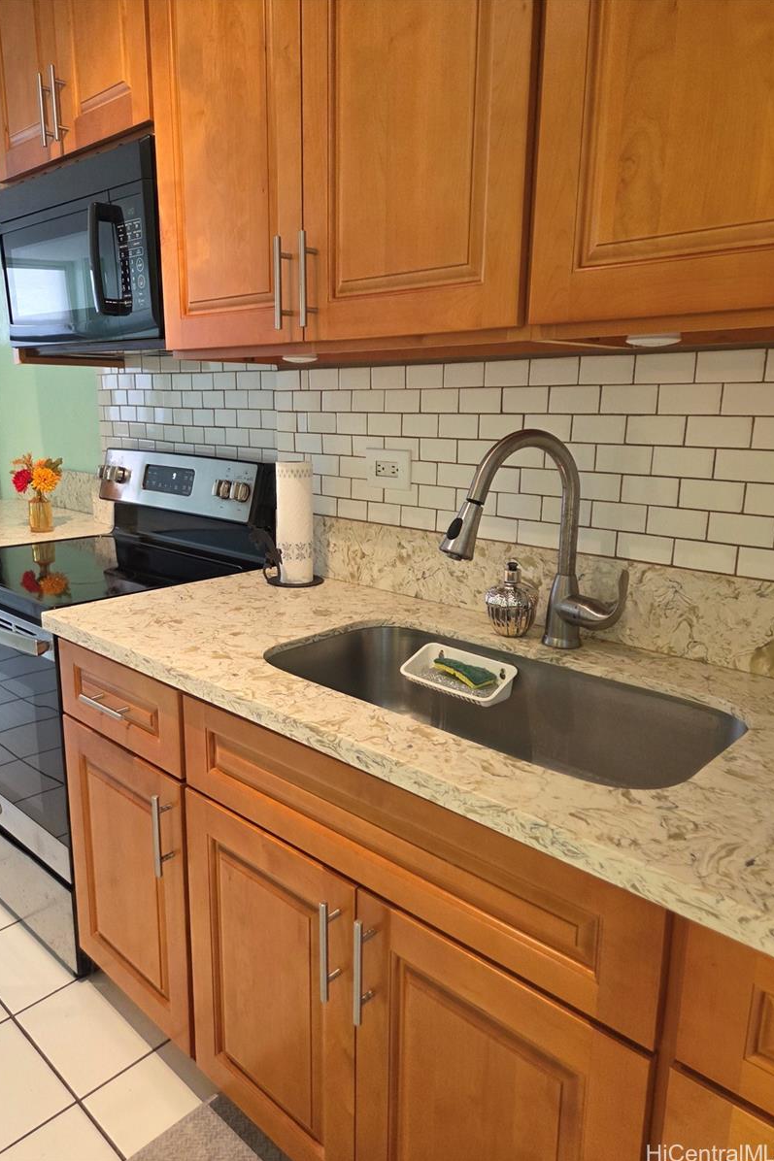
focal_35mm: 24
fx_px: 774
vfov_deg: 73.8
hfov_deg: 53.0
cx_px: 353
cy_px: 580
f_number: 1.8
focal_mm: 5.4
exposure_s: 1/120
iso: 500
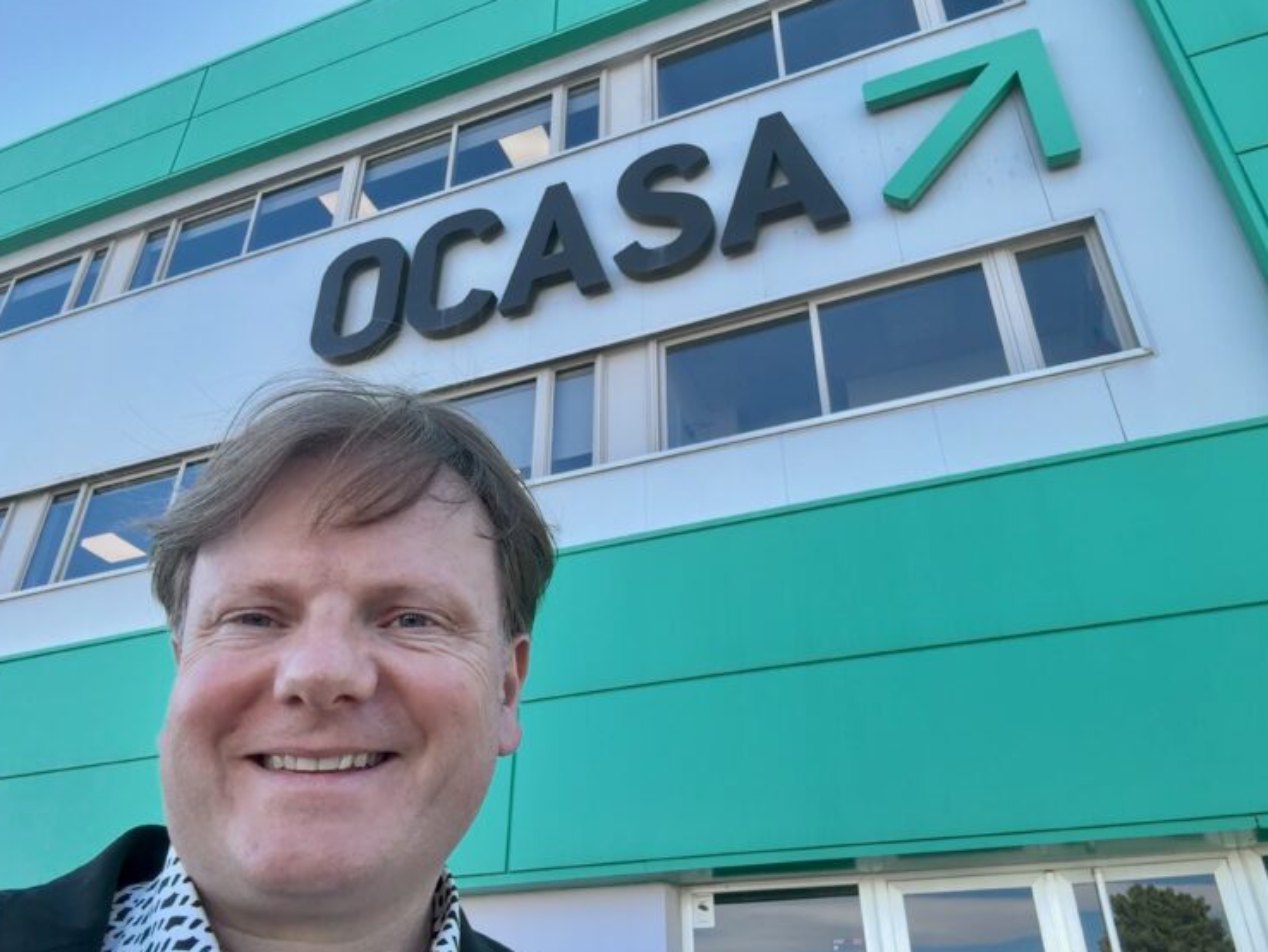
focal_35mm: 24
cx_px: 615
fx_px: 879
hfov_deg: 71.6
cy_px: 485
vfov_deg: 56.8
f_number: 1.9
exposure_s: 1/246
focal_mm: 2.69
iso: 32
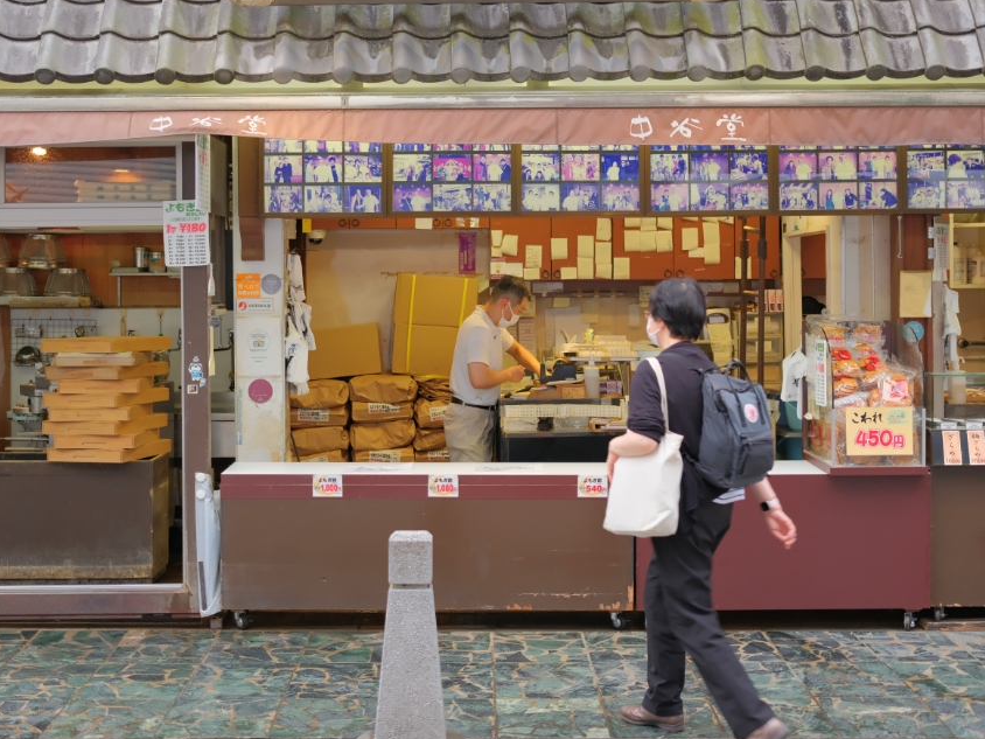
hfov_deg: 30.3
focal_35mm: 64
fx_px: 1821
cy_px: 298
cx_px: 461
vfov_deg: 22.9
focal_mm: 45
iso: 250
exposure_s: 1/100
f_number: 2.8
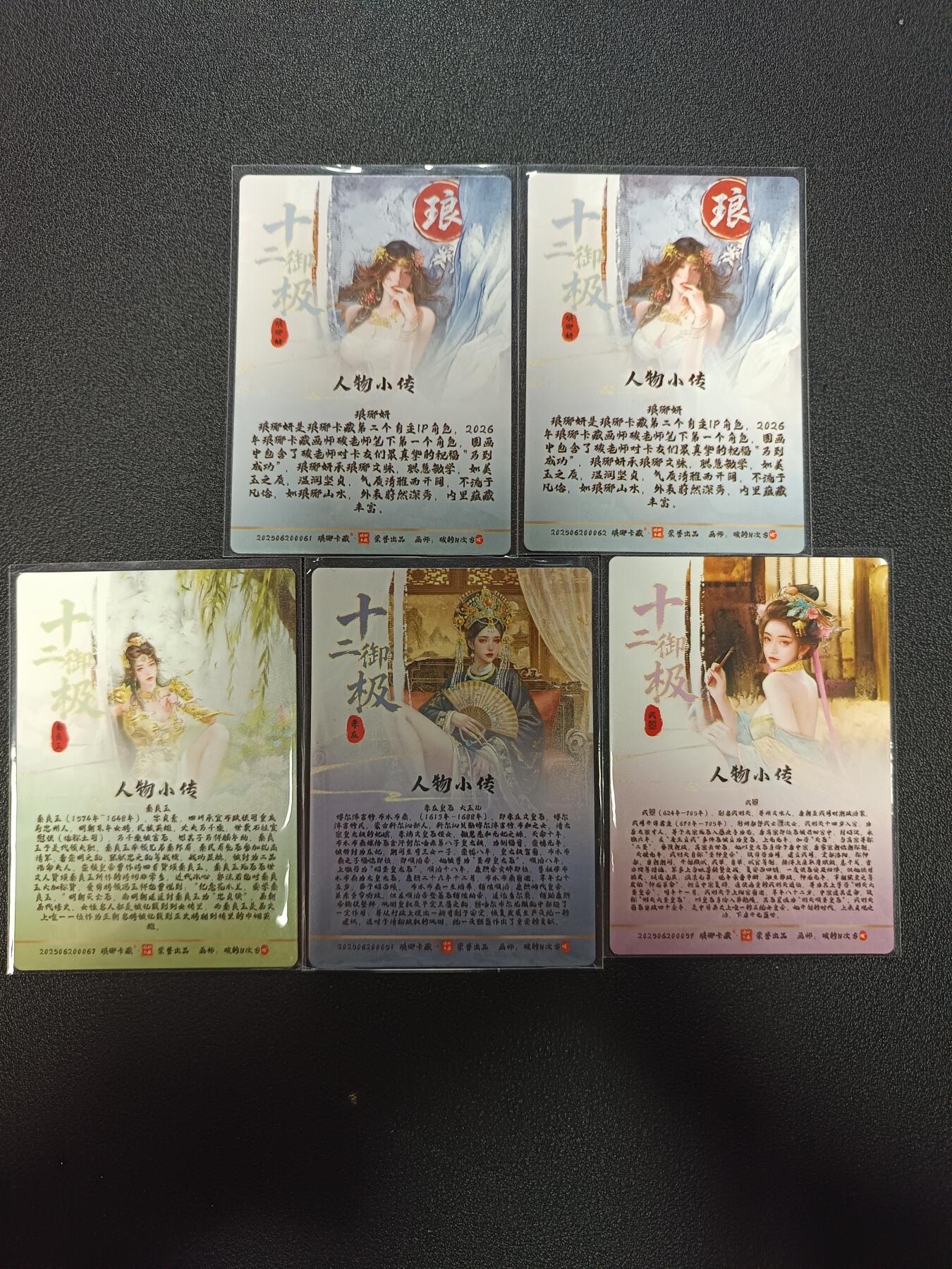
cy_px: 634
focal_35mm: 24
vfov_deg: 71.6
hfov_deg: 56.8
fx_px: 880
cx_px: 476
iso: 621
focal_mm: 5.31
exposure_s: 1/50
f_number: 1.7
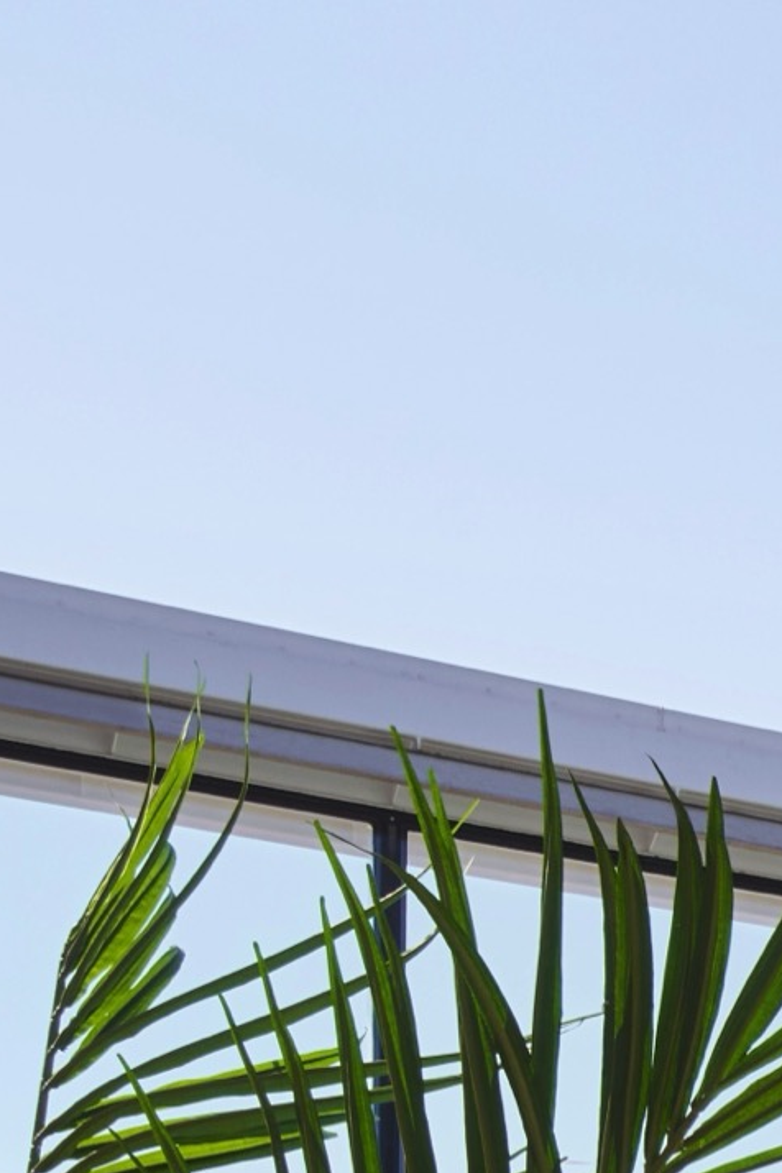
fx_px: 3649
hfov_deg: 8.2
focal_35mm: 112
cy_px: 1901
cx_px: 2952
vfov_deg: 16.2
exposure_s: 1/125
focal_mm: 20
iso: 200
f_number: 11
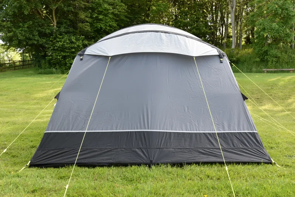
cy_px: 98
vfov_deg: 36.9
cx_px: 148
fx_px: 295
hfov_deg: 53.1
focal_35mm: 36
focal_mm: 24
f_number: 6.3
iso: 400
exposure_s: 1/160
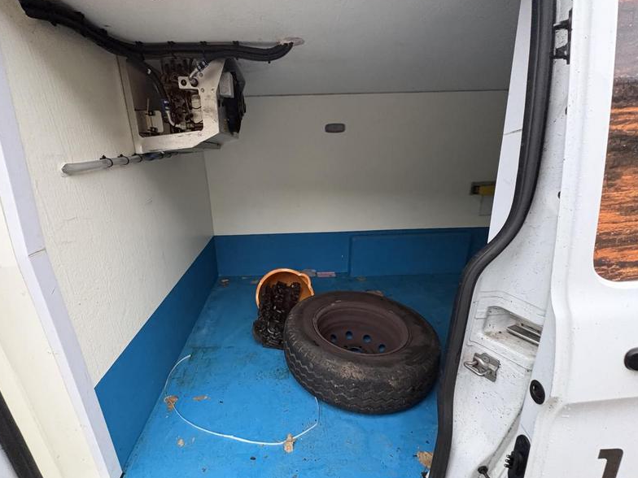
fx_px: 295
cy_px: 262
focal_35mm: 16
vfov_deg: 77.9
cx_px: 289
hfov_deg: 94.2
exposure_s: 1/60
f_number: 2.2
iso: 800
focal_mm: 2.22
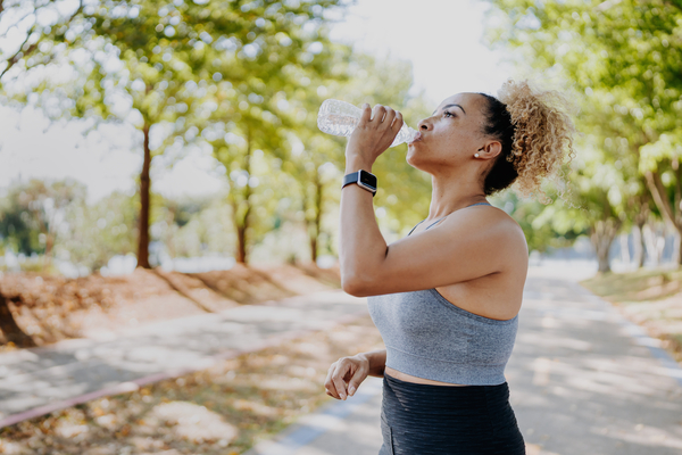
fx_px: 663
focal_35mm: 35
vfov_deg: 37.9
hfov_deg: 54.4
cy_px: 228
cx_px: 341
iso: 400
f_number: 1.6
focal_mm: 35
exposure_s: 1/2000
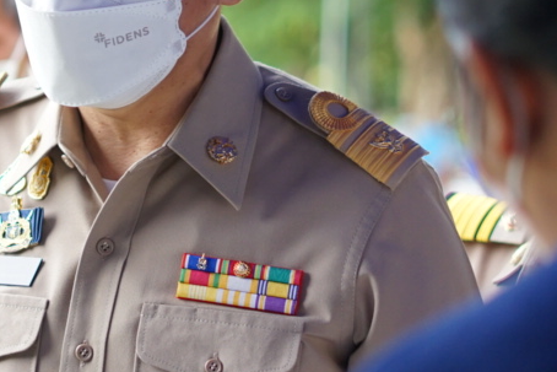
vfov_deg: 7.7
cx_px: -42
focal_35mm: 178
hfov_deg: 11.4
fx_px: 2755
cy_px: 69
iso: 400
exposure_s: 1/1250
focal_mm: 50
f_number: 2
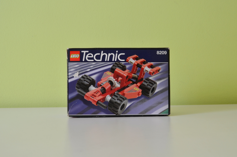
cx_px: 118
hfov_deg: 49.6
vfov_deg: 34.1
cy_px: 78
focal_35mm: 39
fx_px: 256
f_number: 10
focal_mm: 26
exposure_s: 1/2
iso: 125
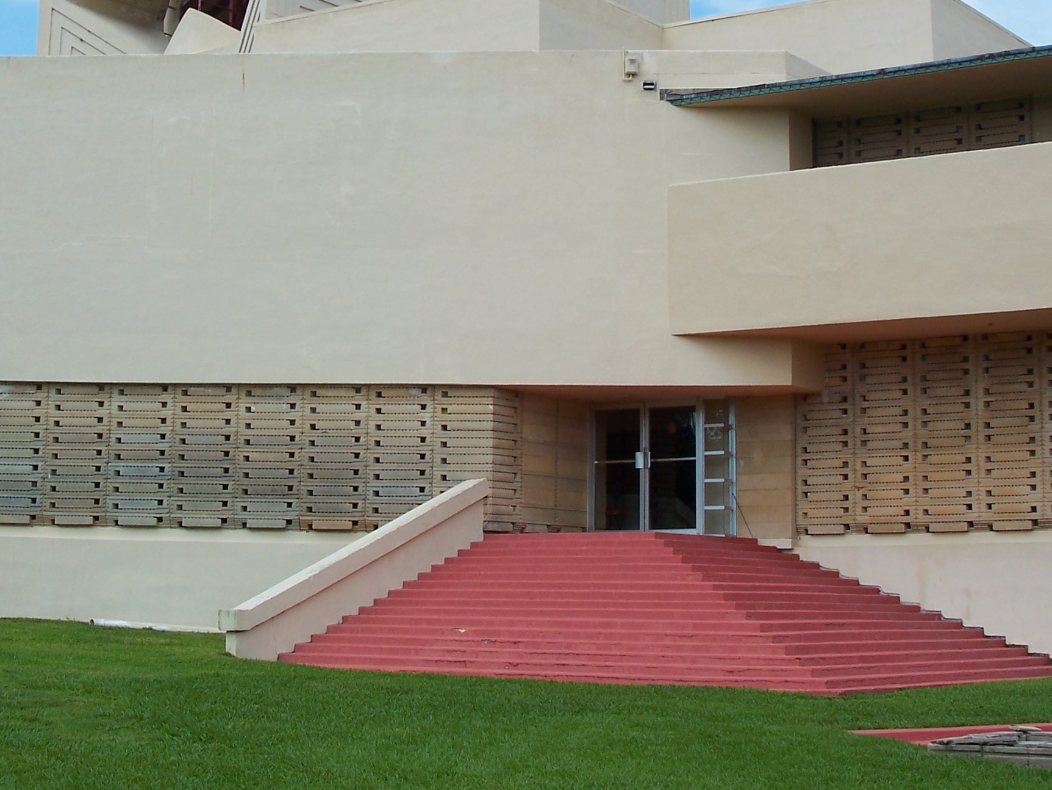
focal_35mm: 70
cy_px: 156
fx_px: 2127
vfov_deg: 20.8
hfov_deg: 27.7
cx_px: 419
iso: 64
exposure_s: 1/500
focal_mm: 7.8
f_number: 4
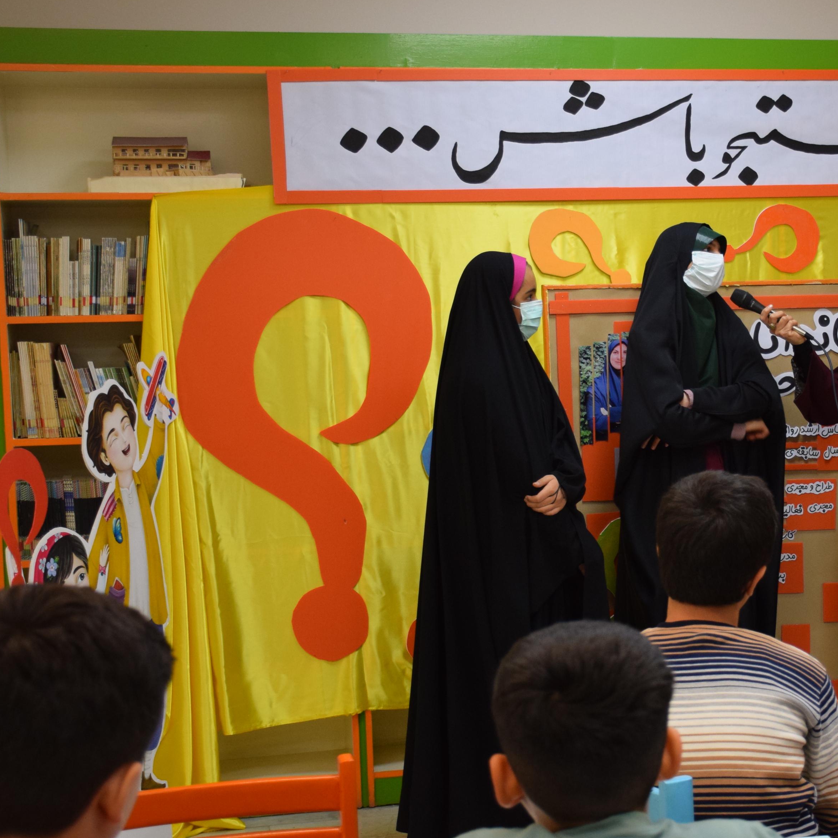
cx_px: 684
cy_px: 428
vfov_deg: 26.2
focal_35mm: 66
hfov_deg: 25.7
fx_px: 1803
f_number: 4
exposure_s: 1/60
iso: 900
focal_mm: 27
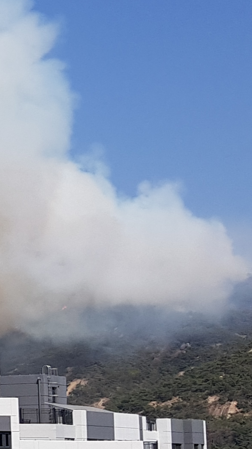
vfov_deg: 19.5
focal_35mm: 109
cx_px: -386
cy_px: 337
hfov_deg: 9.6
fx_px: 1296
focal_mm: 4.2
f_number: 1.7
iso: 40
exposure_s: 1/3104
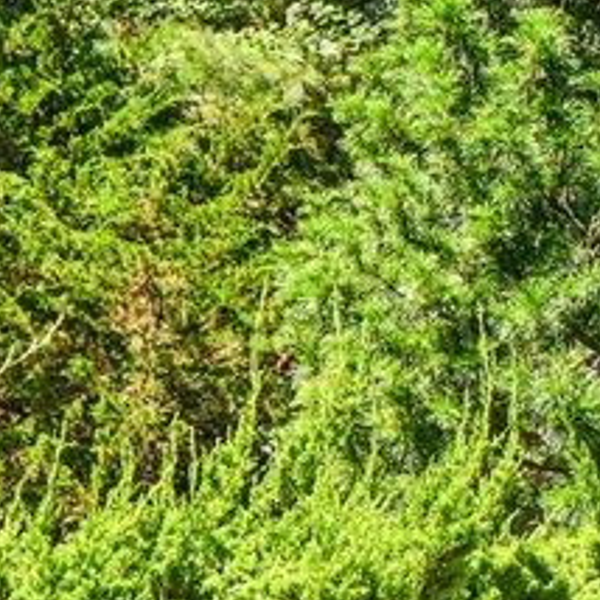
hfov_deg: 11.0
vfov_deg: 13.3
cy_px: 506
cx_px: 1520
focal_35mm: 130
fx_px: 2549
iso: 400
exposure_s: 1/320
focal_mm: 16
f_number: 8
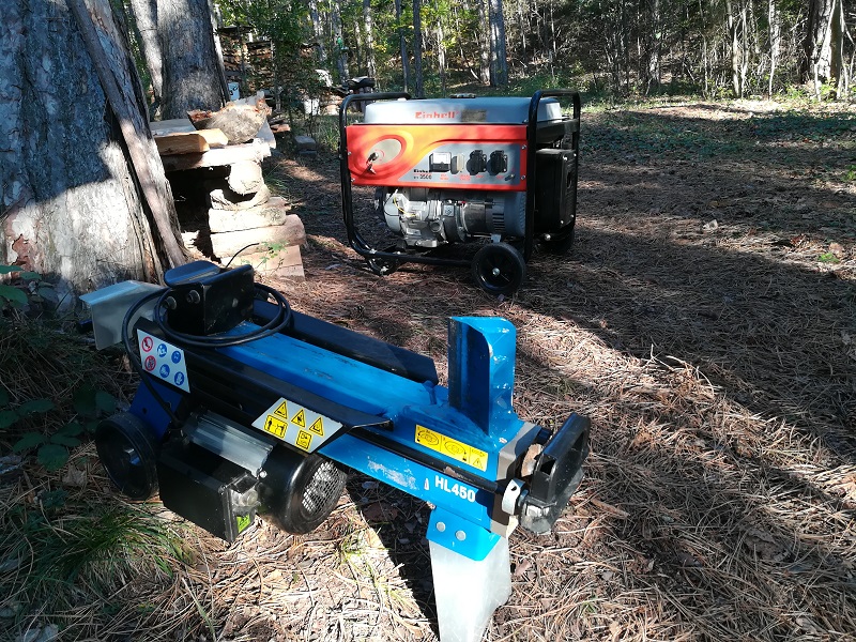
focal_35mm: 26
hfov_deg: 67.3
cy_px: 321
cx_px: 428
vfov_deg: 53.1
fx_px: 643
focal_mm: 3.83
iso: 50
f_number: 2.2
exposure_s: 1/50
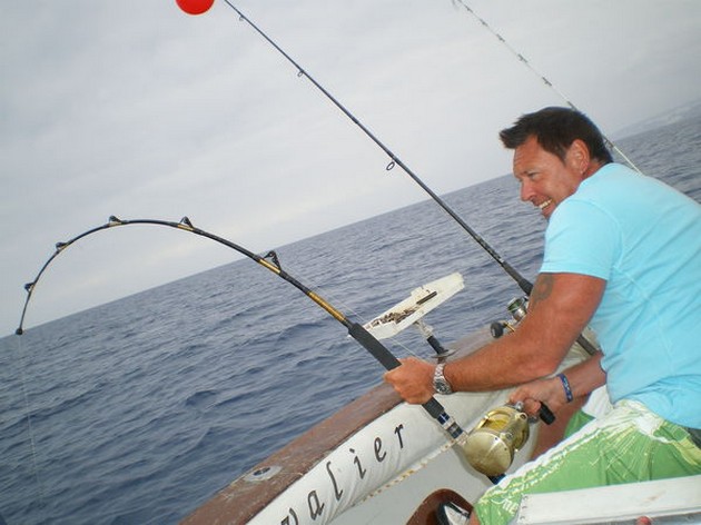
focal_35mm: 36
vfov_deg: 39.6
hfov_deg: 51.4
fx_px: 729
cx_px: 350
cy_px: 262
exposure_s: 1/500
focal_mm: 6.3
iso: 64
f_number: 4.6
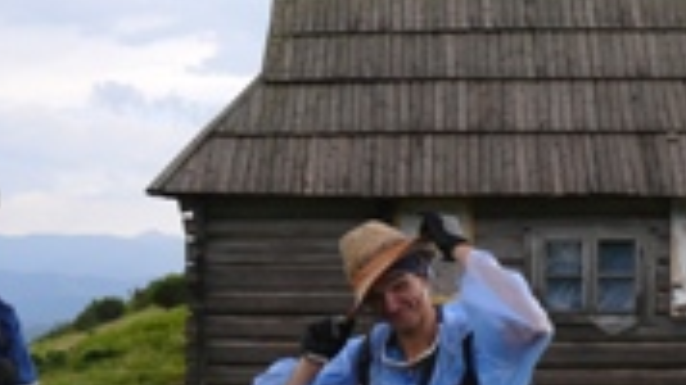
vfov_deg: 15.4
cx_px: 118
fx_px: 1418
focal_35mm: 78
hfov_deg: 26.6
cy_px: 308
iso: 100
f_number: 4.5
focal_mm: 7.4
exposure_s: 1/200
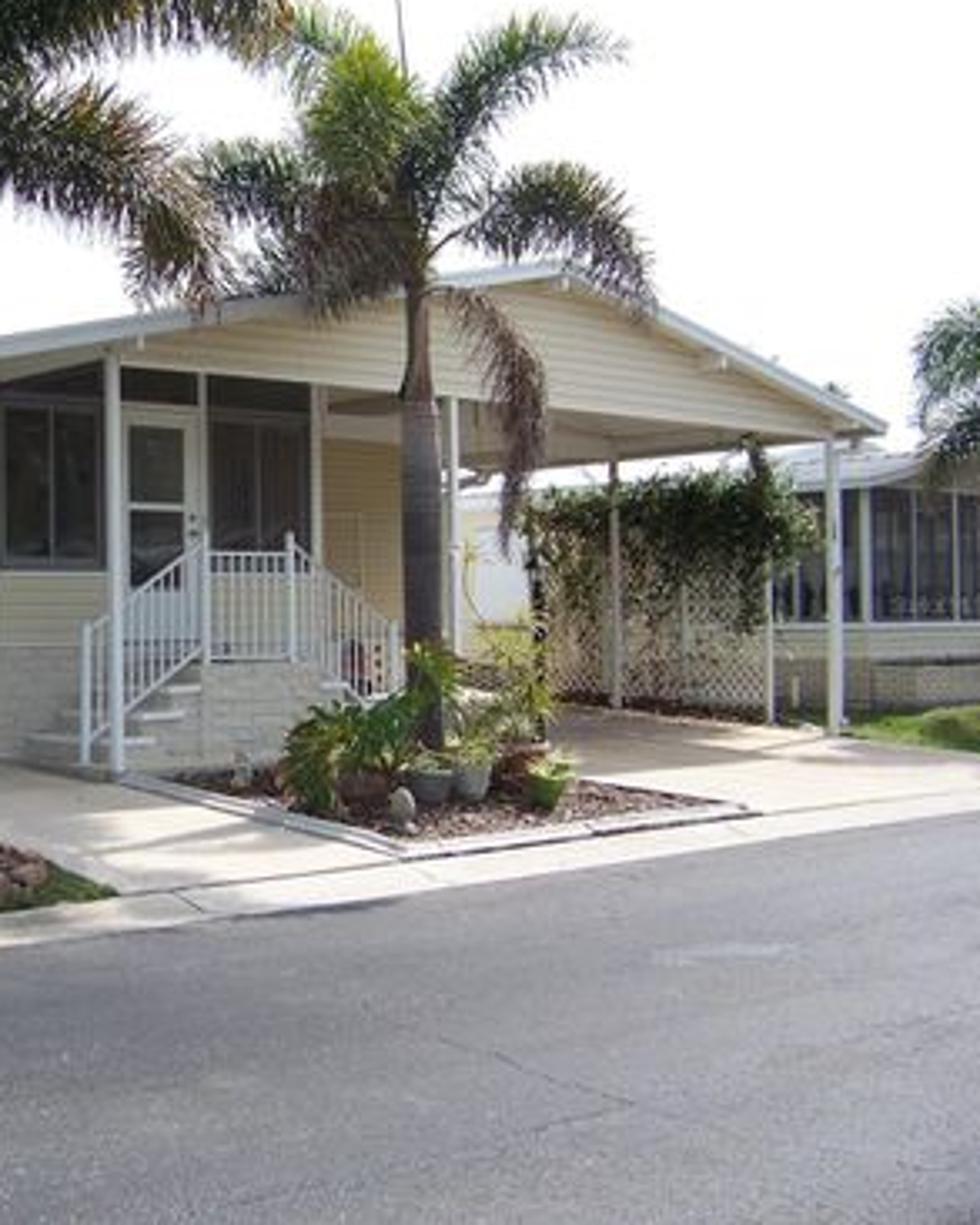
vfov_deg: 38.8
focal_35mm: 48
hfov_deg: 30.5
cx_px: 154
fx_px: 1740
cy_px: 604
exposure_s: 1/640
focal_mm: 5.85
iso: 64
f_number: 2.8
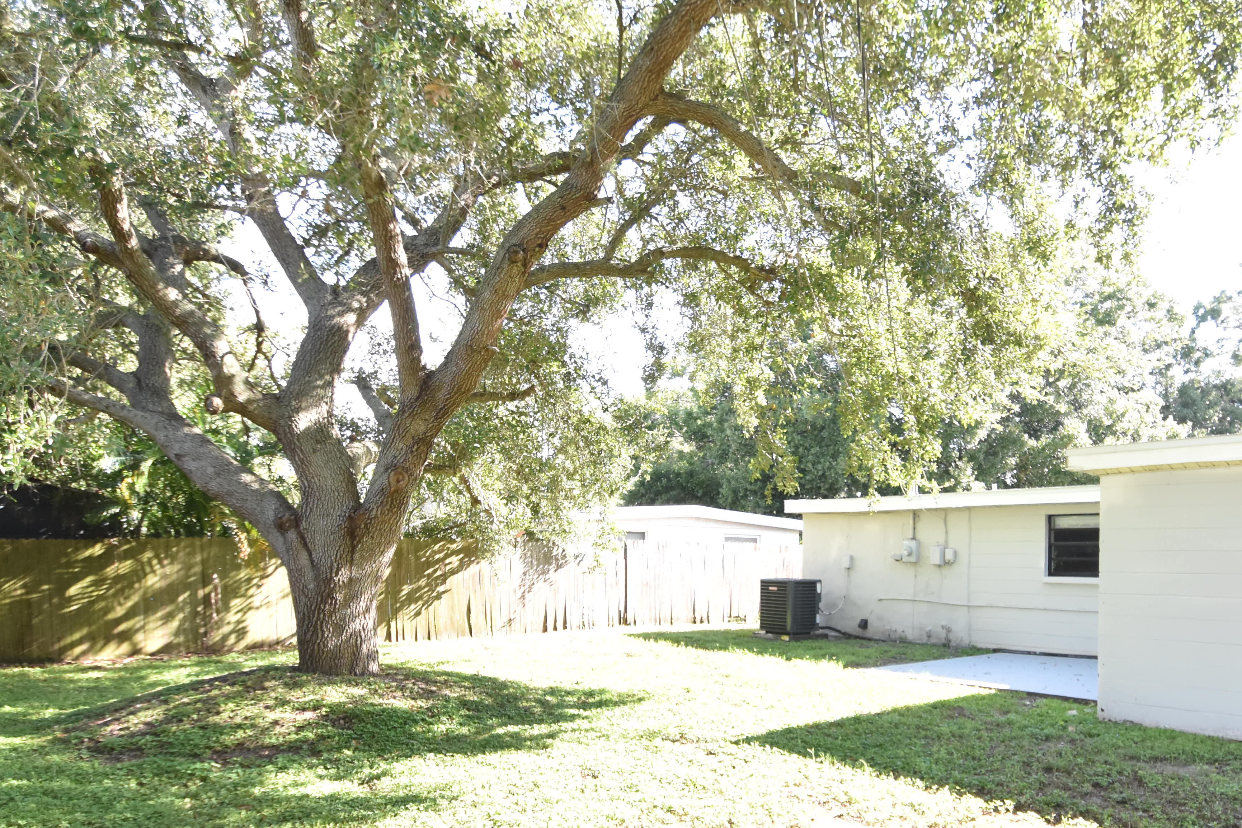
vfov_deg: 48.6
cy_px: 564
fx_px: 897
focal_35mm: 26
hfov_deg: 68.1
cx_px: 788
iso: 800
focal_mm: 10
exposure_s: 1/500
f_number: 4
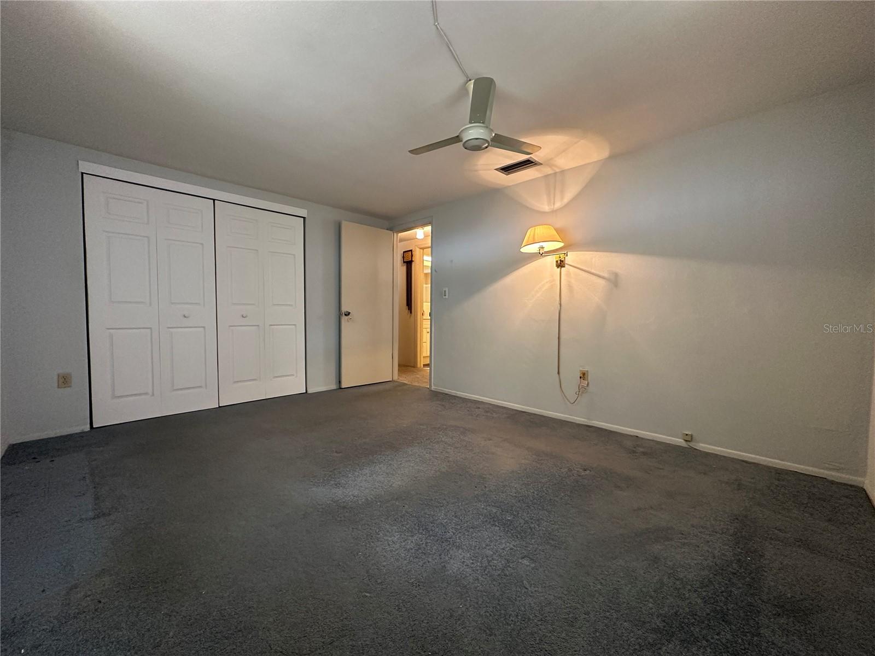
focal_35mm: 14
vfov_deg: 85.7
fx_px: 354
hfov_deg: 102.1
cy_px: 328
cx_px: 438
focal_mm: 2.22
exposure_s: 1/60
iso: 400
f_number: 2.2
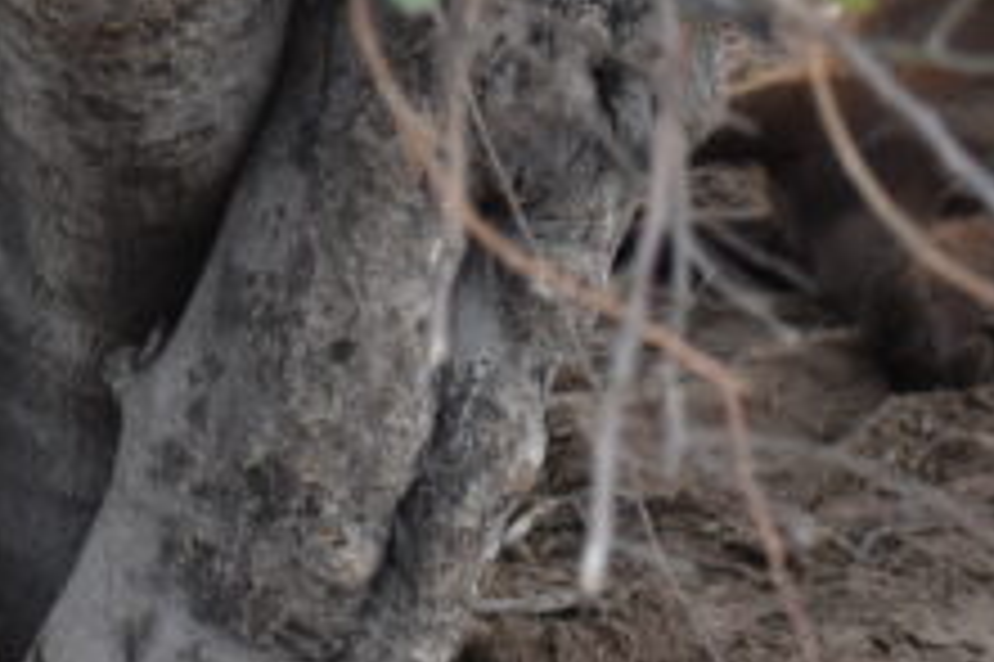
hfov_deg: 5.8
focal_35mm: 352
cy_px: 376
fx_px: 9712
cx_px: -319
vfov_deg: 3.9
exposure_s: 1/1000
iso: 560
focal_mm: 70
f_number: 4.5
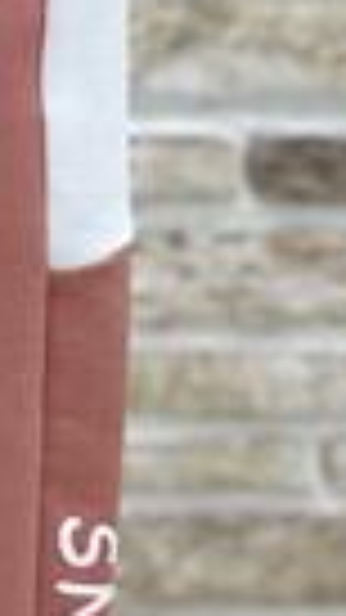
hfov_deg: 7.5
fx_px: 2497
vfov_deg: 14.0
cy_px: 121
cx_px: -400
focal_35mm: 153
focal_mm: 6.86
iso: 80
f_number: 1.78
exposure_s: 1/100
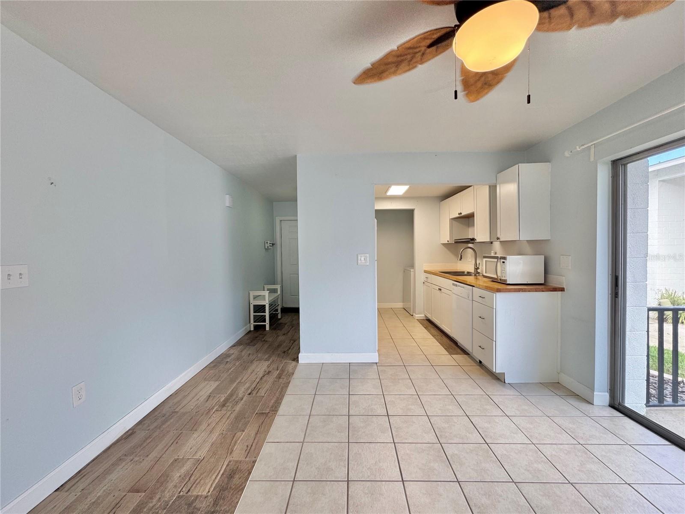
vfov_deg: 85.7
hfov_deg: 102.1
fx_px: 277
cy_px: 257
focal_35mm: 14
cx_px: 342
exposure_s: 1/120
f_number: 2.2
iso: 100
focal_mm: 2.22
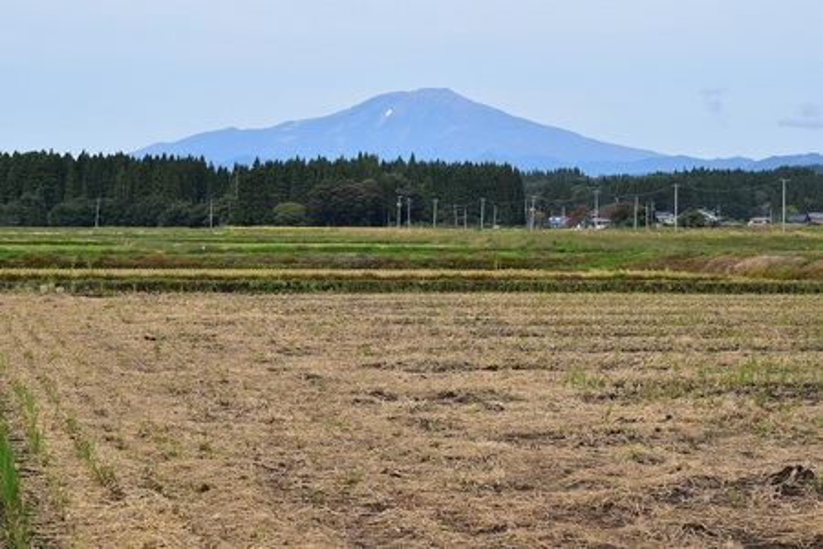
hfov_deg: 20.9
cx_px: 412
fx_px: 2229
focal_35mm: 98
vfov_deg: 14.0
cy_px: 274
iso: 400
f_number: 11
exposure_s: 1/500
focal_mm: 65
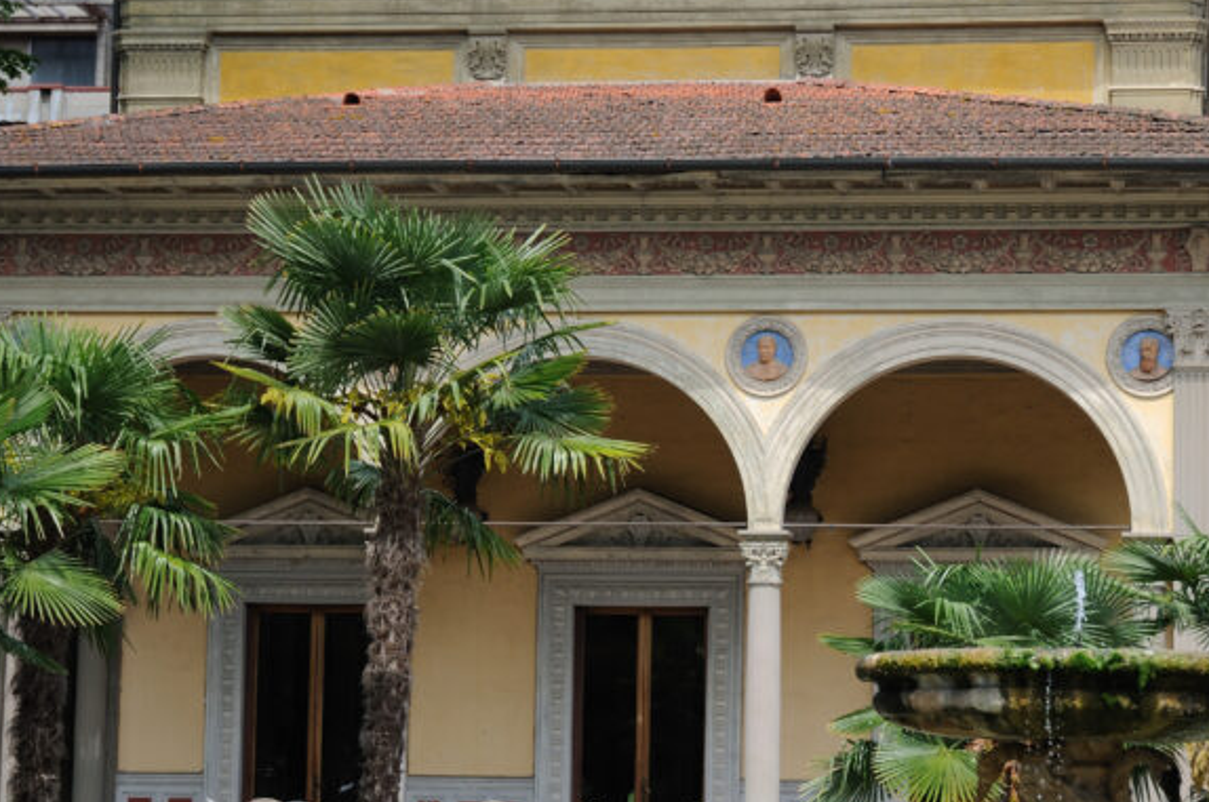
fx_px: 4125
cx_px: 645
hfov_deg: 16.7
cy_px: 381
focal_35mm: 123
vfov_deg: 11.1
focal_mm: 46
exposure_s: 1/320
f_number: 4.5
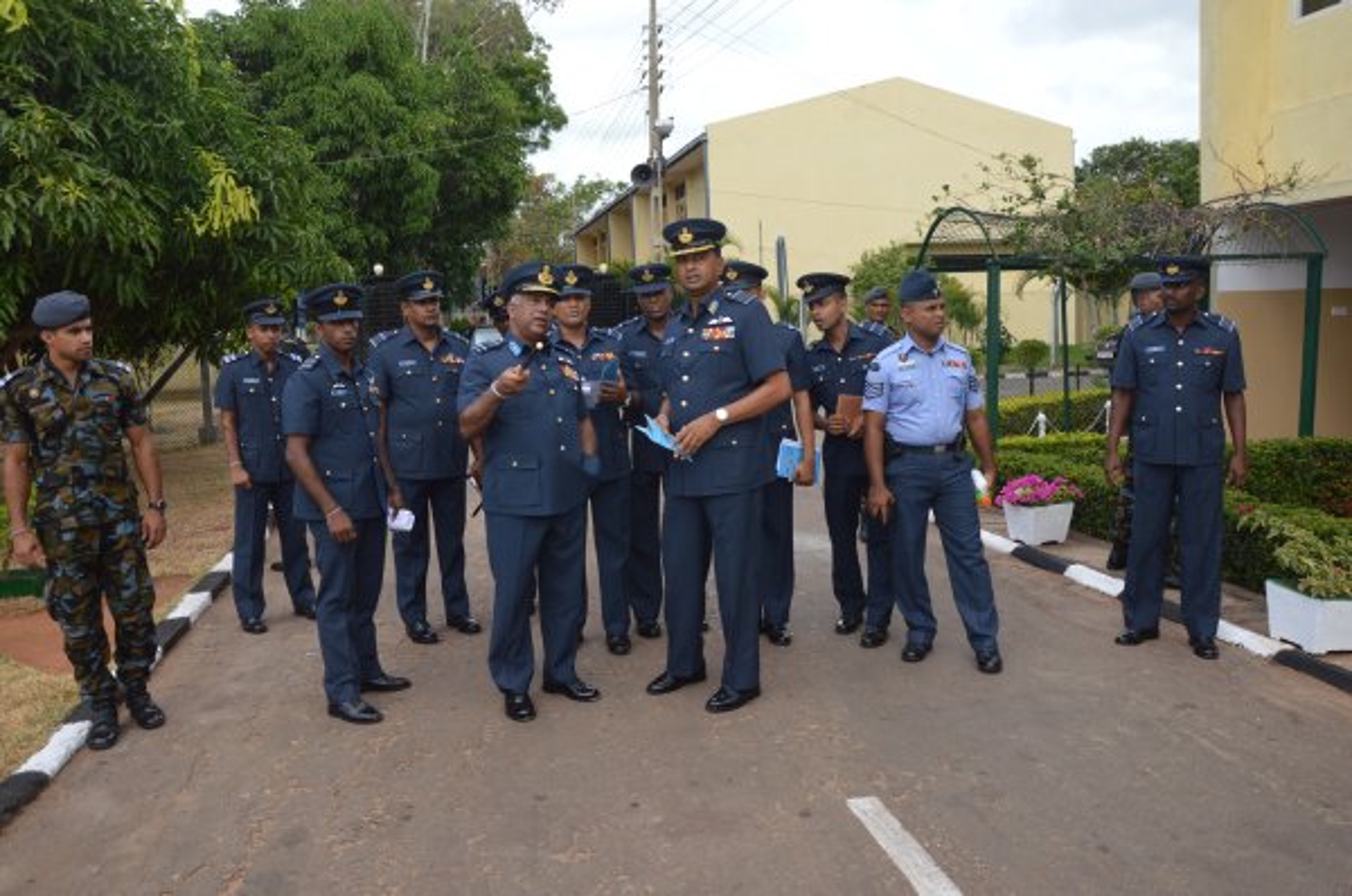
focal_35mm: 27
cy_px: 448
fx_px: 1012
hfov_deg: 67.5
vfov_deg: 47.8
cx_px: 676
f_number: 6.3
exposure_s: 1/160
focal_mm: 18
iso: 100
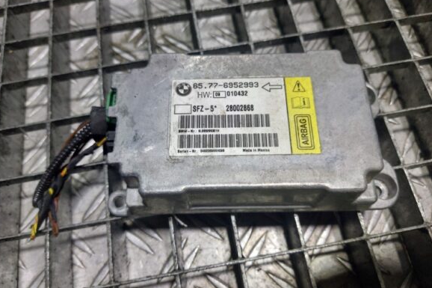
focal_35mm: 27
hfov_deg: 67.4
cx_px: 214
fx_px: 324
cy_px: 147
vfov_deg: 47.9
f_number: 1.8
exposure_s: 1/50
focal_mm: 5.23
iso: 64
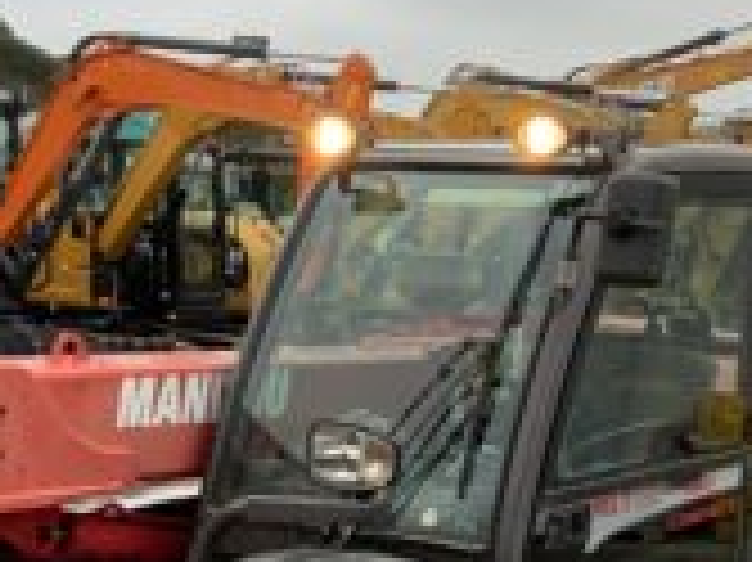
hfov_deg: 17.7
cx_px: 212
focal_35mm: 111
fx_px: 2410
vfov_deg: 13.0
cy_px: 656
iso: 32
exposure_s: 1/122
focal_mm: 3
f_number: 1.8
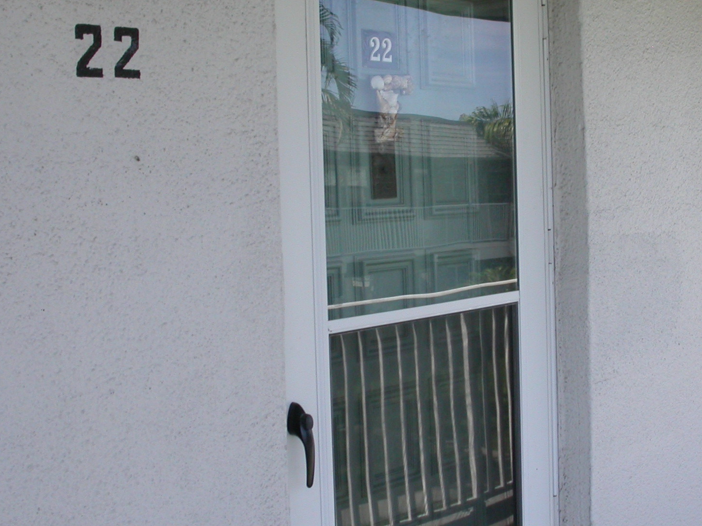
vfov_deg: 24.8
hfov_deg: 32.6
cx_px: 424
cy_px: 270
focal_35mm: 59
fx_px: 1196
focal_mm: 7.85
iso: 100
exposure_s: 1/179
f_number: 6
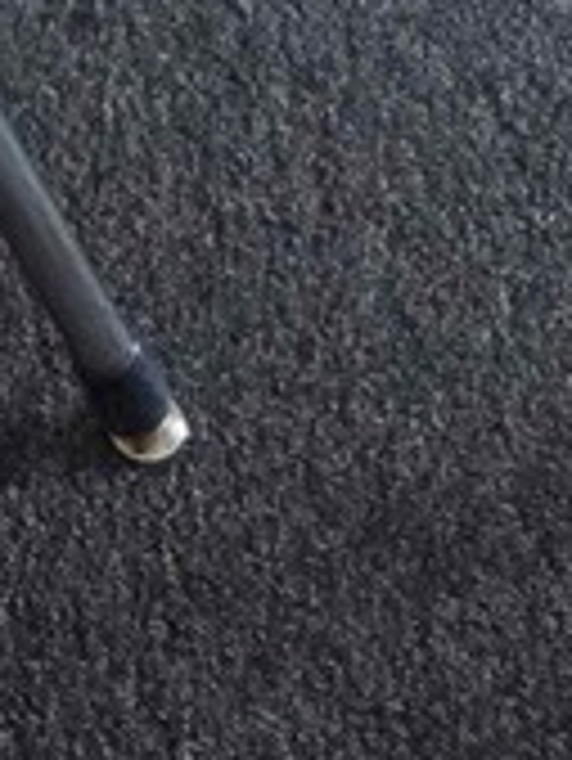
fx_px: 3059
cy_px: -935
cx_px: -266
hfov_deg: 10.4
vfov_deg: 12.0
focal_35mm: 139
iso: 2000
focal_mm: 5.4
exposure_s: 1/120
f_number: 1.8
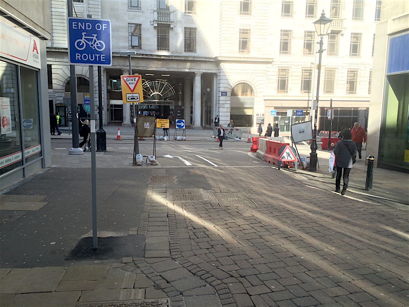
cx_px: 204
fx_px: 343
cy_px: 154
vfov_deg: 48.2
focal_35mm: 29
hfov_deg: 61.7
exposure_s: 1/441
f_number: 2.2
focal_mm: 4.15
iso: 32
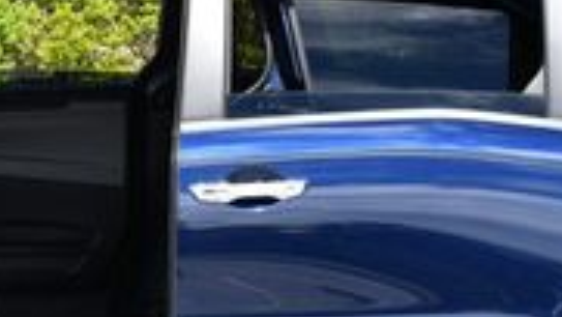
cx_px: -118
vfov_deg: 6.8
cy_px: 109
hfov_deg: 11.8
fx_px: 2654
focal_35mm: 178
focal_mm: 24
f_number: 8
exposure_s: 1/250
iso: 160
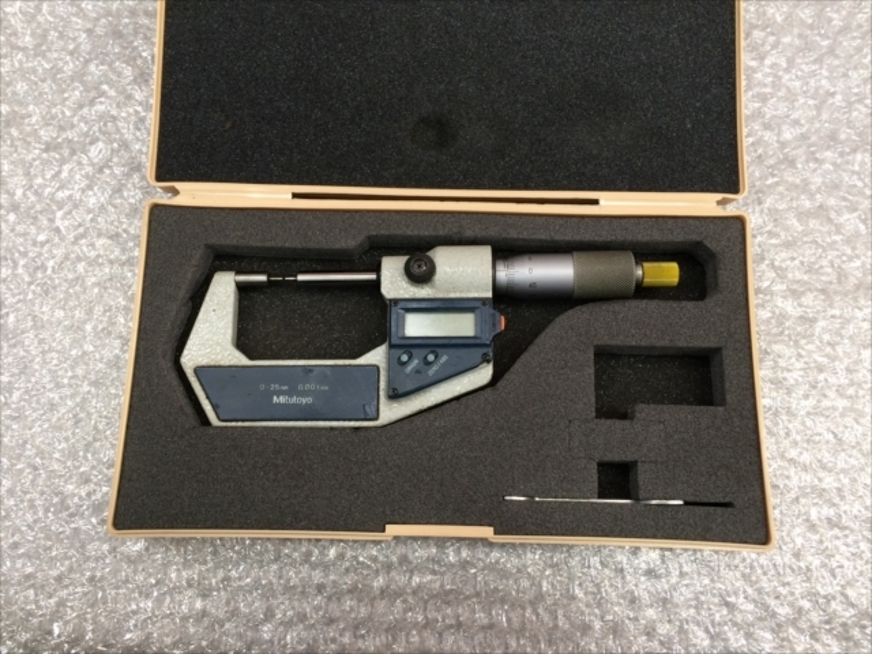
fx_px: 731
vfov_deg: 48.2
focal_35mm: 29
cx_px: 436
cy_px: 327
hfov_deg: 61.7
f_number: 2.2
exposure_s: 1/30
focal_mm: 4.15
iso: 125
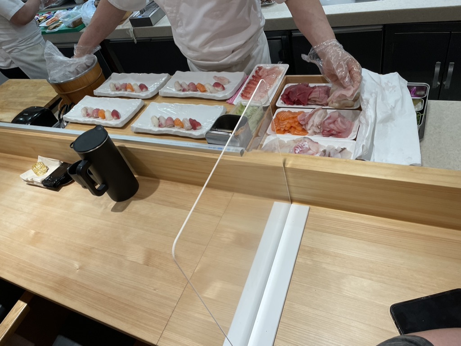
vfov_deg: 53.1
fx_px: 346
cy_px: 173
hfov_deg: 67.3
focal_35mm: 26
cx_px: 230
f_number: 1.6
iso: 100
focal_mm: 4.2
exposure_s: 1/120
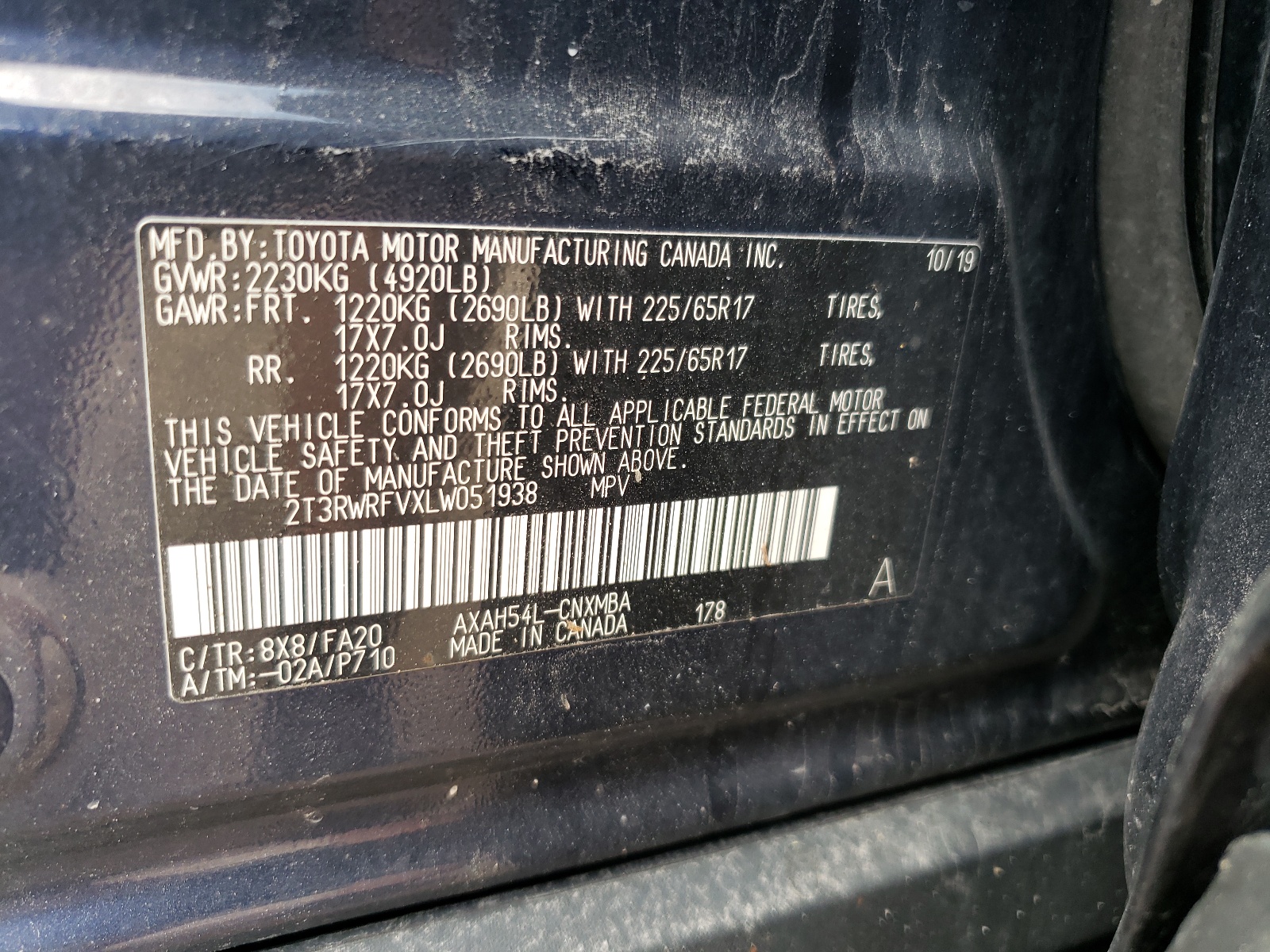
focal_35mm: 26
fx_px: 954
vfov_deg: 53.1
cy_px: 476
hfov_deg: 67.3
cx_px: 635
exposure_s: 1/60.2
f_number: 1.5
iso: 56
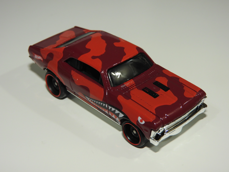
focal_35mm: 70
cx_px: 114
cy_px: 86
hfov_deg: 27.8
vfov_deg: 21.0
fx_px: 463
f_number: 5
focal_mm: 12.5
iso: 200
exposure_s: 1/30
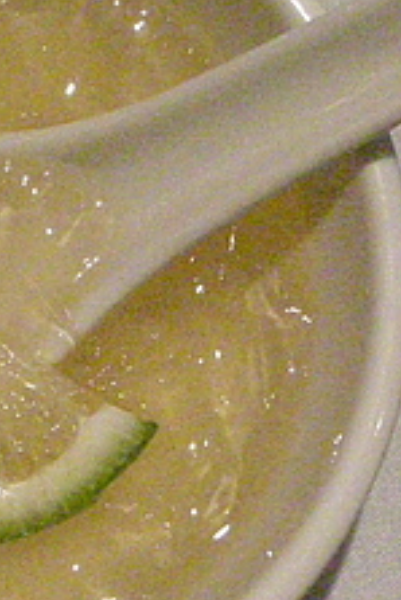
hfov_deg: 13.6
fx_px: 1635
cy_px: 323
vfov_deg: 20.8
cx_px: -92
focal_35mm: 98
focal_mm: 5.8
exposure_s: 1/107
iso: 1600
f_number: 2.8
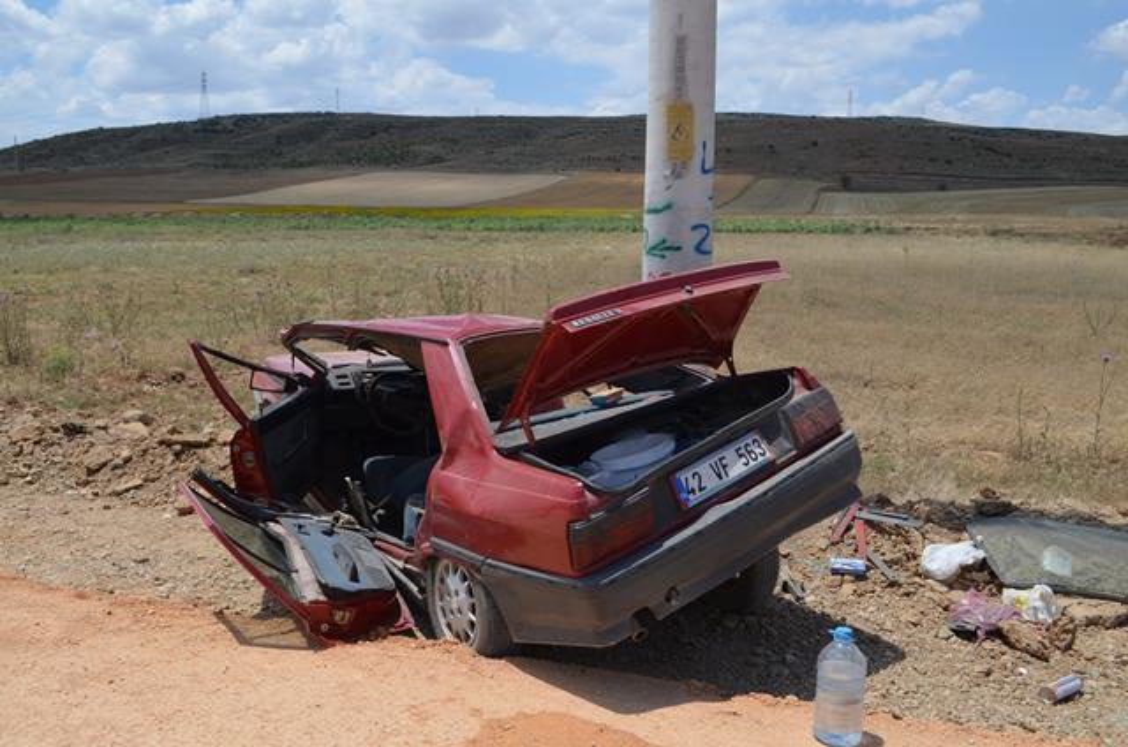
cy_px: 374
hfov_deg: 57.3
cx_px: 564
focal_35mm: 33
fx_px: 1032
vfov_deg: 39.8
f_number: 8
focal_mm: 22
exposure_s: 1/250
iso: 100
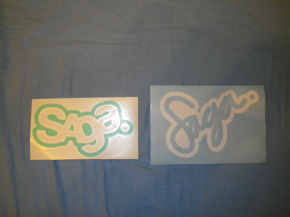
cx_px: 145
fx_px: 235
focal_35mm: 28
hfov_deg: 63.4
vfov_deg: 49.7
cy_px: 108
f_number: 3.5
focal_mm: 5
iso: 320
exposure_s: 1/50
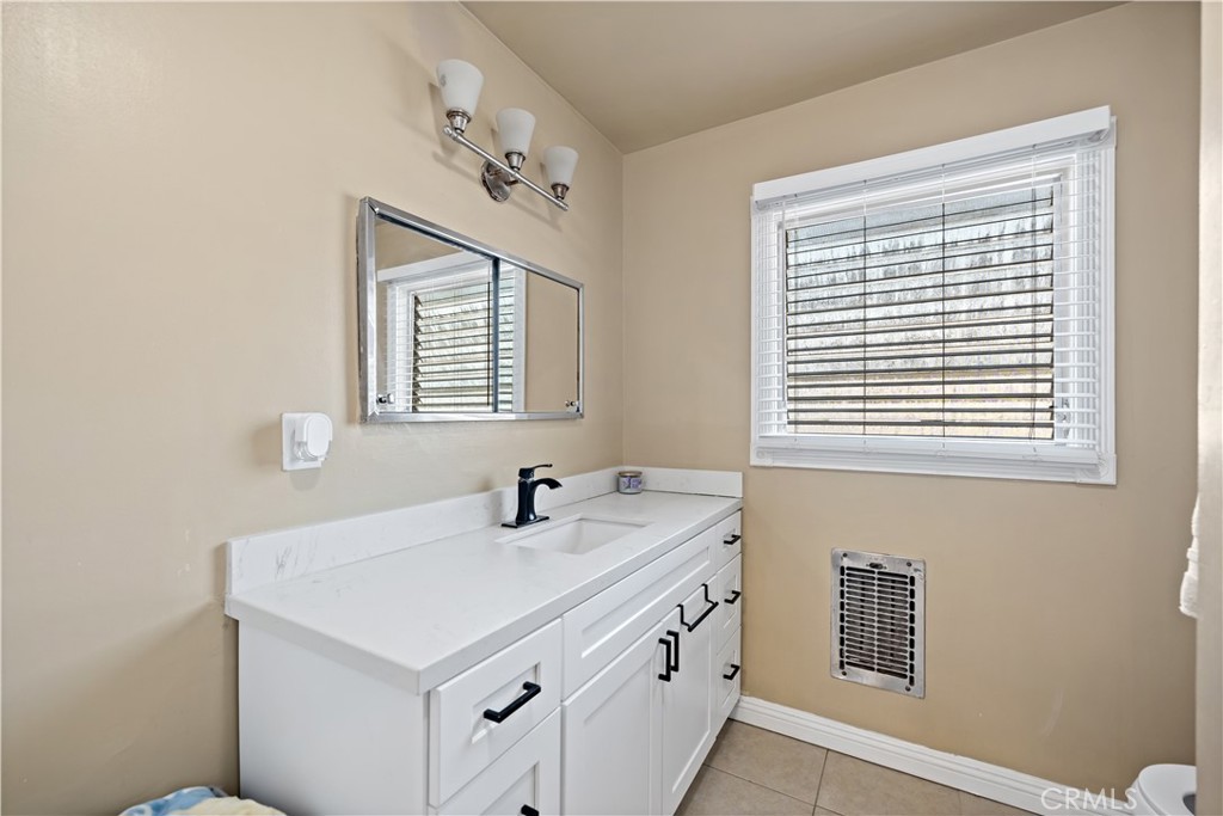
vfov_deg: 81.2
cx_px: 612
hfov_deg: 104.2
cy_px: 408
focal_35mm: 14
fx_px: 476
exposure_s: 1/6
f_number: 5
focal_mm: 14
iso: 1000
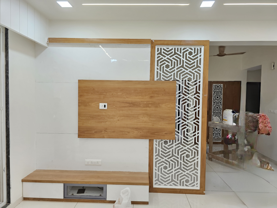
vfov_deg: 58.9
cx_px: 138
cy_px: 104
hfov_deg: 73.9
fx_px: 184
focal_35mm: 23
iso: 160
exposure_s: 1/182
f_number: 1.7
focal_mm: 6.3
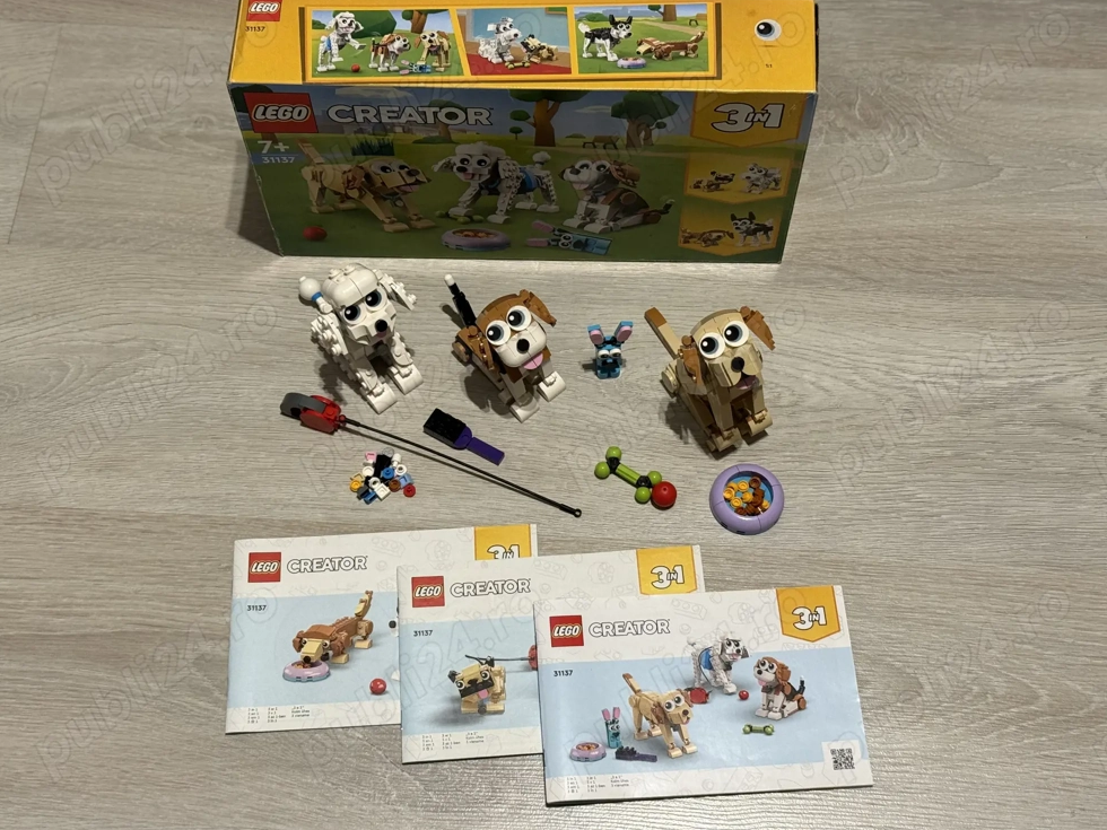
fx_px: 1567
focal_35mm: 49
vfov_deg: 29.7
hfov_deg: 38.9
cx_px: 551
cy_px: 410
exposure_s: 1/33
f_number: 1.78
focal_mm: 6.76
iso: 200
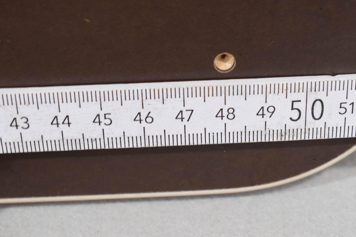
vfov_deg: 17.1
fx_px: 791
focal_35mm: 80
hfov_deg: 25.3
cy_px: 116
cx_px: 216
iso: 500
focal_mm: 38
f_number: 5.6
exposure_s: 1/60
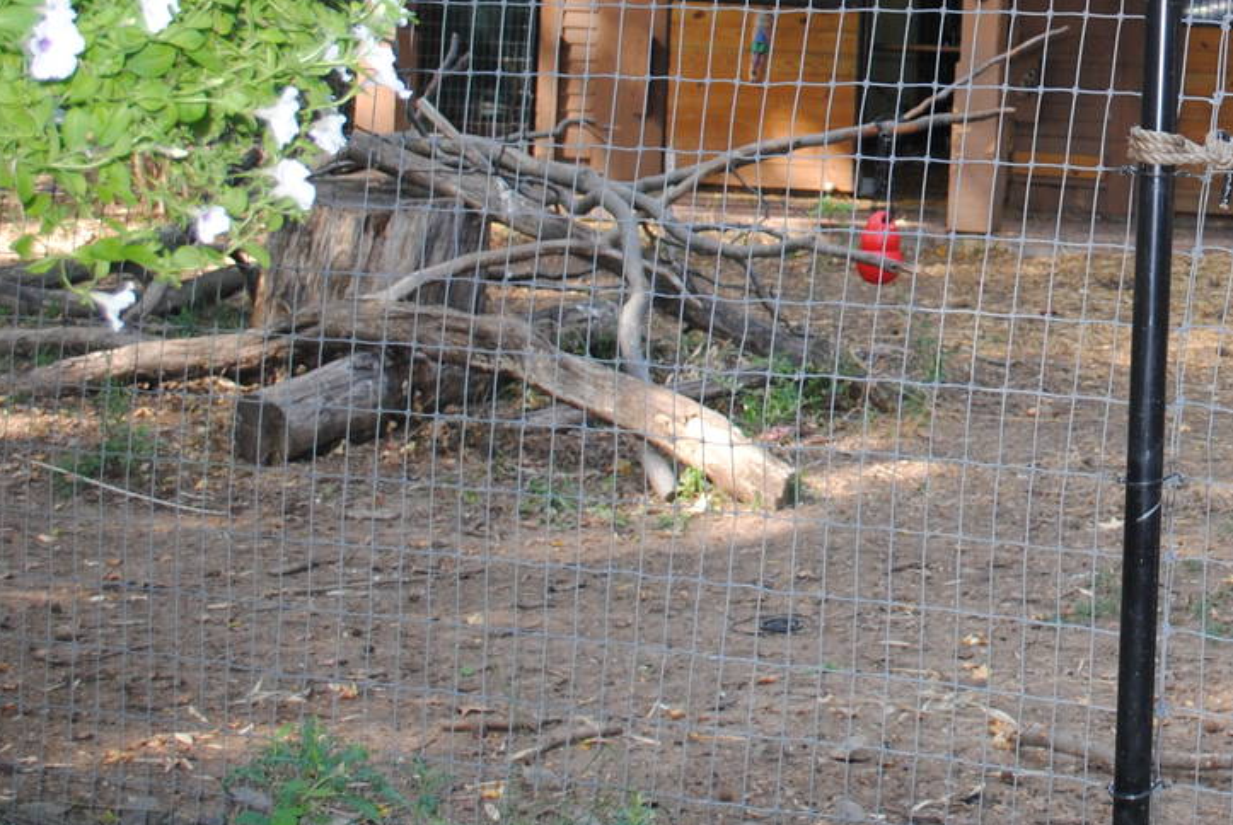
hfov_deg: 26.0
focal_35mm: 73
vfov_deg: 18.4
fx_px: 2503
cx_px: 1272
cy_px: 67
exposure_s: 1/125
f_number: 4
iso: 200
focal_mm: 22
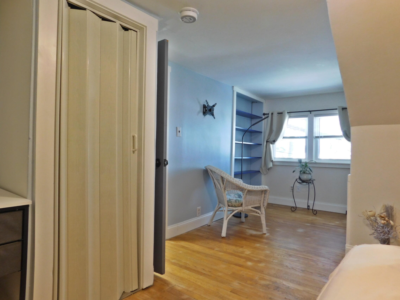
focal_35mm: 23
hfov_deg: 73.9
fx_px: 266
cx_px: 200
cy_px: 150
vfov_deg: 58.9
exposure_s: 1/30
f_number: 3
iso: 360
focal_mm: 4
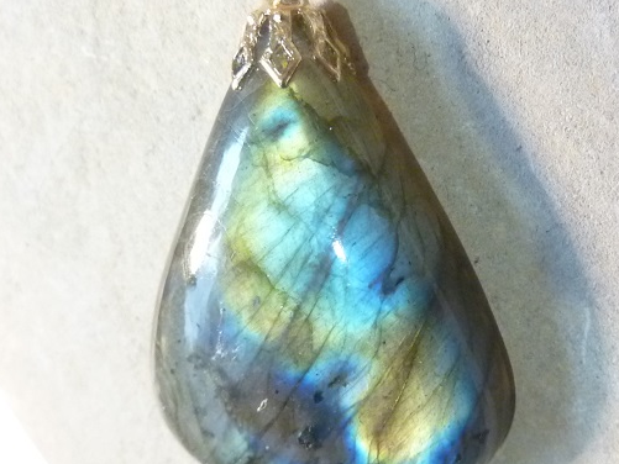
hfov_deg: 40.8
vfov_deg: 31.5
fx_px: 823
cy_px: 205
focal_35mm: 46
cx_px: 404
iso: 400
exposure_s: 1/15
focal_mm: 4.1
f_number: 3.3
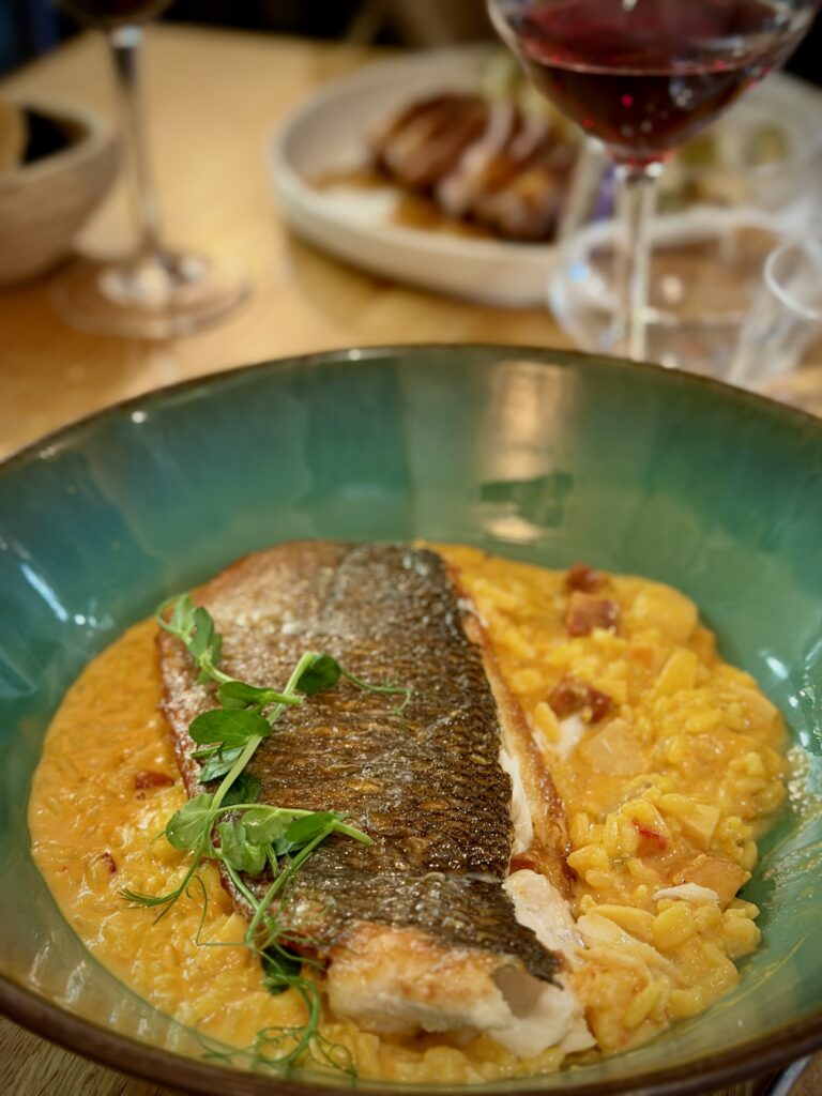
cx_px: 411
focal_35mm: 48
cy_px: 548
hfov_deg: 30.3
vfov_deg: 39.7
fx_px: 1520
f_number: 1.78
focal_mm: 6.76
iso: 400
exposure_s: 1/33
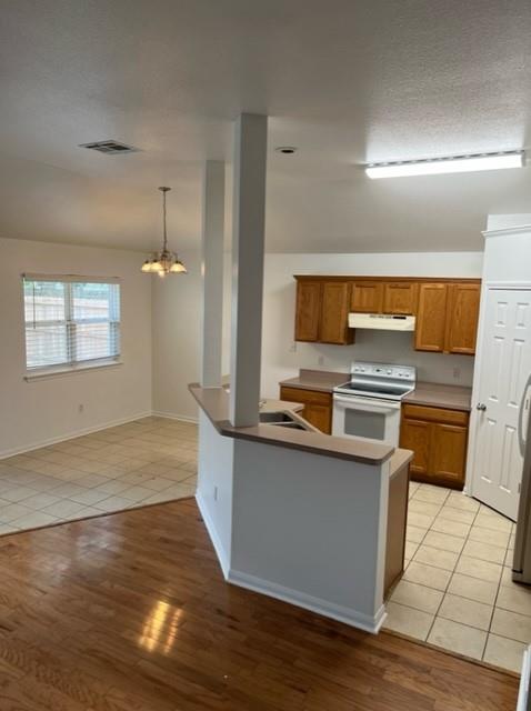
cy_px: 356
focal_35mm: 26
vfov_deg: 67.4
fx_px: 533
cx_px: 266
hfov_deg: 52.9
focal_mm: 5.7
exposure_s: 1/120
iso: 125
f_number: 1.5
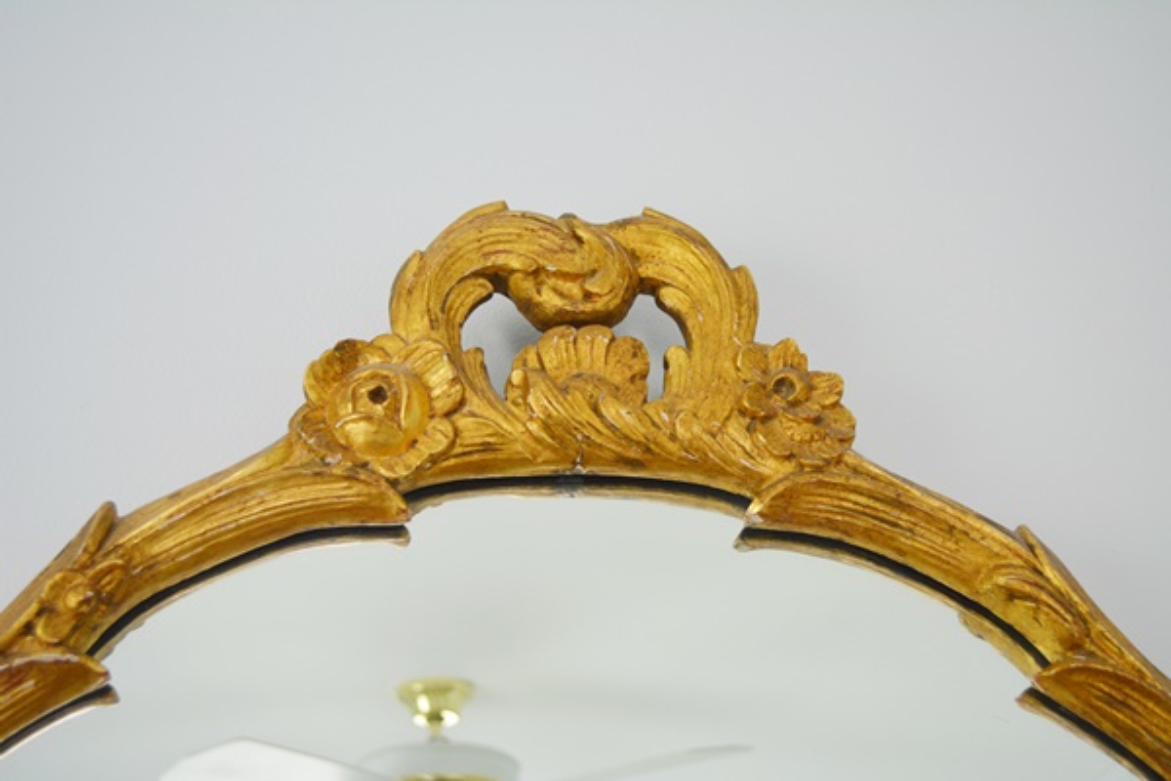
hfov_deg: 38.9
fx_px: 1659
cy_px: 390
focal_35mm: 51
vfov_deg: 26.5
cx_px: 586
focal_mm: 34
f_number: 5
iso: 720
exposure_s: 1/60
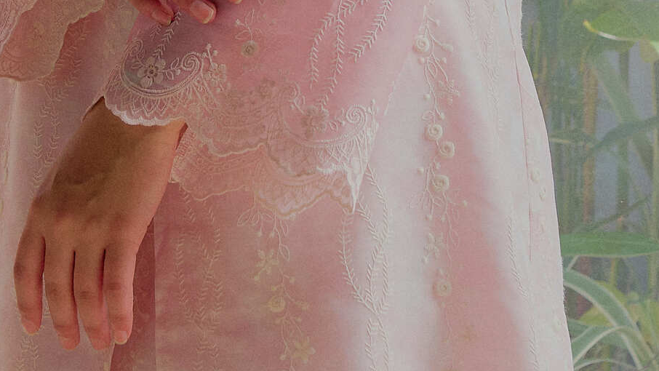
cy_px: -215
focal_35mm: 224
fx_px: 3915
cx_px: 197
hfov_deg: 9.6
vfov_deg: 5.4
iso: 200
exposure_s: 1/125
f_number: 6.3
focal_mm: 48
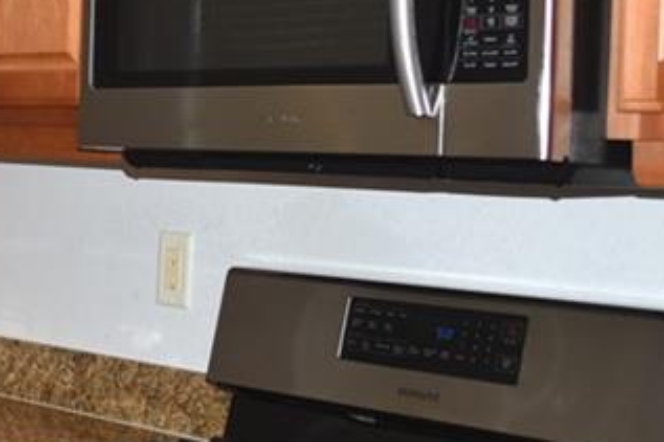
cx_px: -364
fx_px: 1862
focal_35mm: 101
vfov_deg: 13.5
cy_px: 131
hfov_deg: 17.8
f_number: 2.5
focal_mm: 20
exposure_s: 1/60
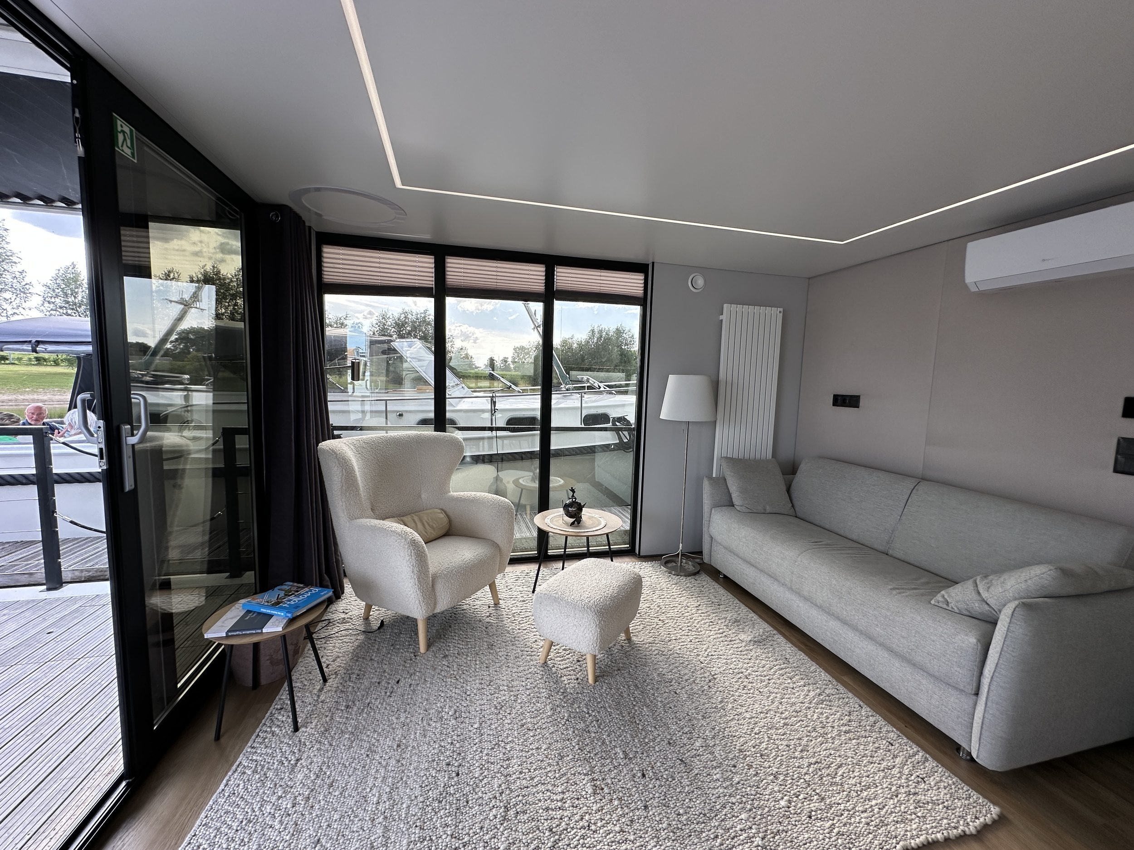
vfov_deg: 85.7
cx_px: 567
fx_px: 459
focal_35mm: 14
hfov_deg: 102.1
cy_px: 425
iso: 50
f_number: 2.2
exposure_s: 1/215
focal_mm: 2.22
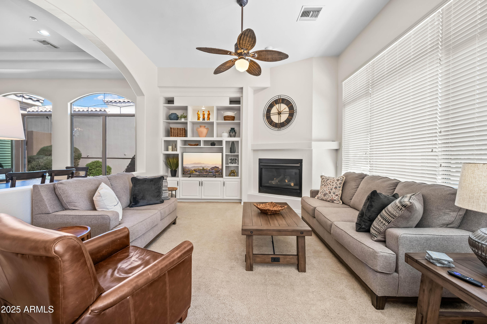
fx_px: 189
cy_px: 162
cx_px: 244
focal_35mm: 14
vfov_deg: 81.1
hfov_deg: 104.3
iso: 320
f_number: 6.3
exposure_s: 1/10
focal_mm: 14
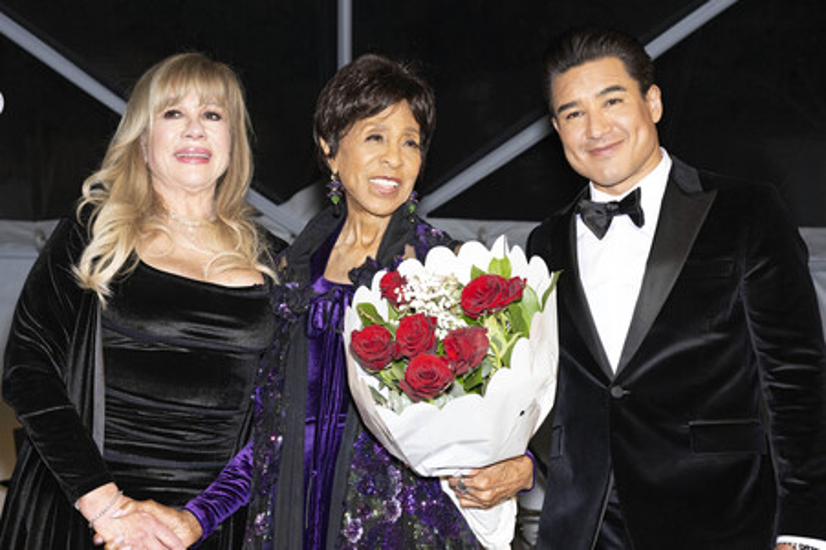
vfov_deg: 28.0
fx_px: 1100
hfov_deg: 41.1
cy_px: 275
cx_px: 413
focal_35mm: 48
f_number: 5.6
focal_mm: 48
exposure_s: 1/200
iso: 800
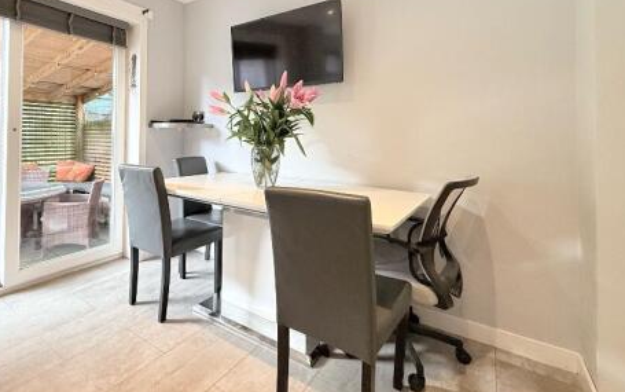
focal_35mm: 19
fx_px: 324
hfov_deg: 87.0
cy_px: 131
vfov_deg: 60.8
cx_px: 253
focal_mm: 2.22
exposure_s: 1/100
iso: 320
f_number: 2.2
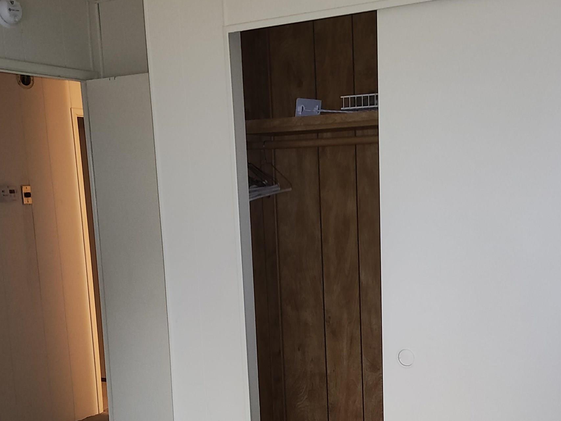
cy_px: 302
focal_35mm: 45
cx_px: 310
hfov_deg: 42.0
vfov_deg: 31.7
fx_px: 729
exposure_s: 1/30
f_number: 1.7
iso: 2534
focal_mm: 4.71
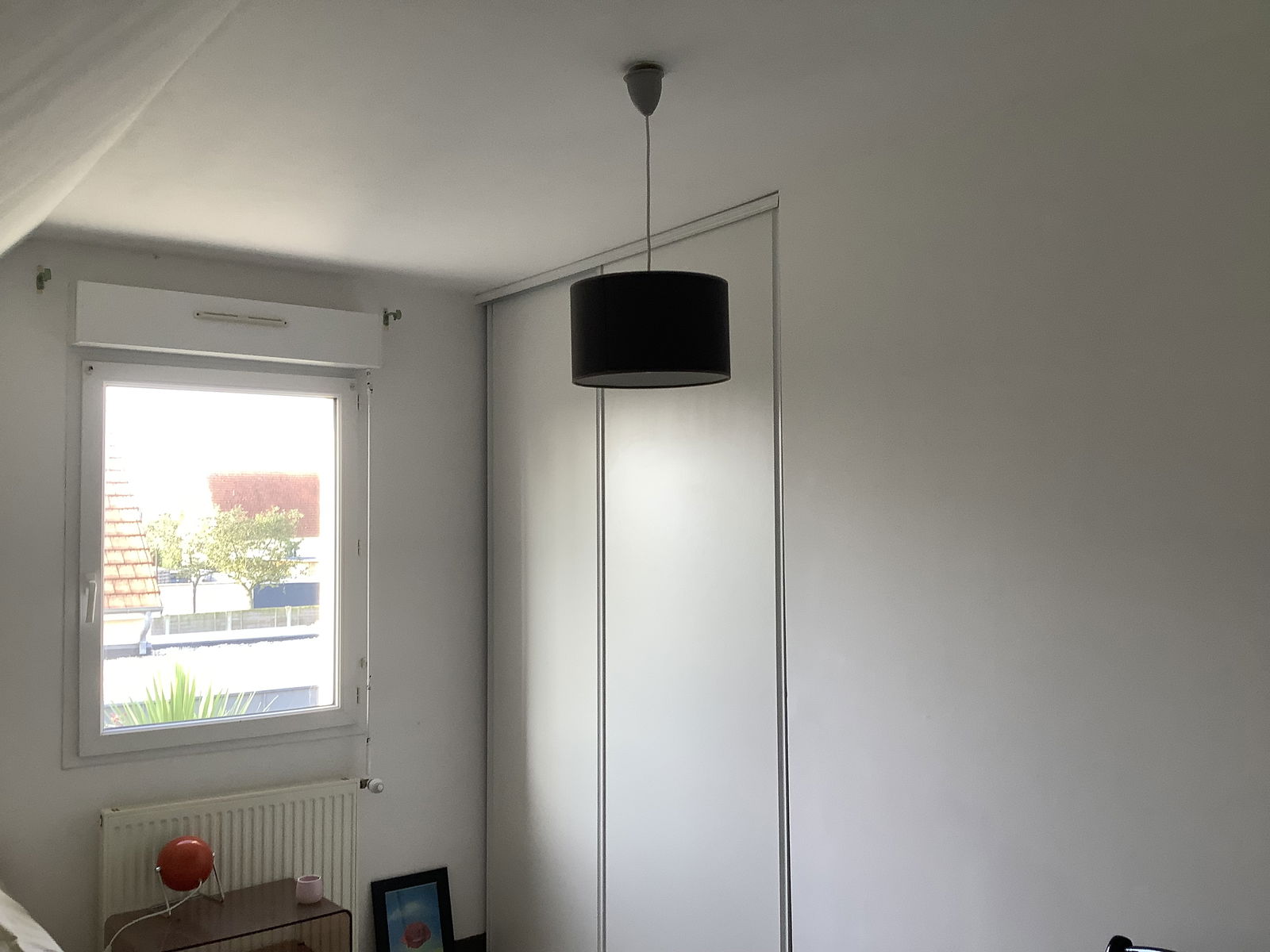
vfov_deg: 45.4
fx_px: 1137
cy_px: 476
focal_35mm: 31
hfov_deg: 58.4
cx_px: 635
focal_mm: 3.3
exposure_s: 1/60
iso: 50
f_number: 2.4
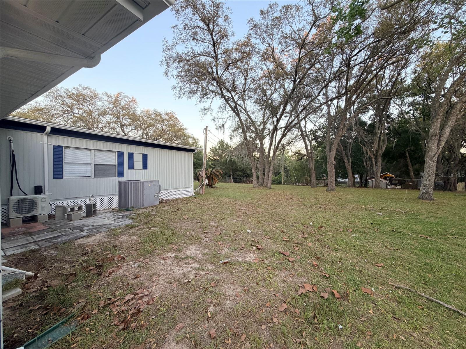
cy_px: 174
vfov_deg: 85.7
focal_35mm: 14
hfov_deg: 102.1
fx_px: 188
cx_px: 233
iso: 100
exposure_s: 1/120
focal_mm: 2.22
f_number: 2.2
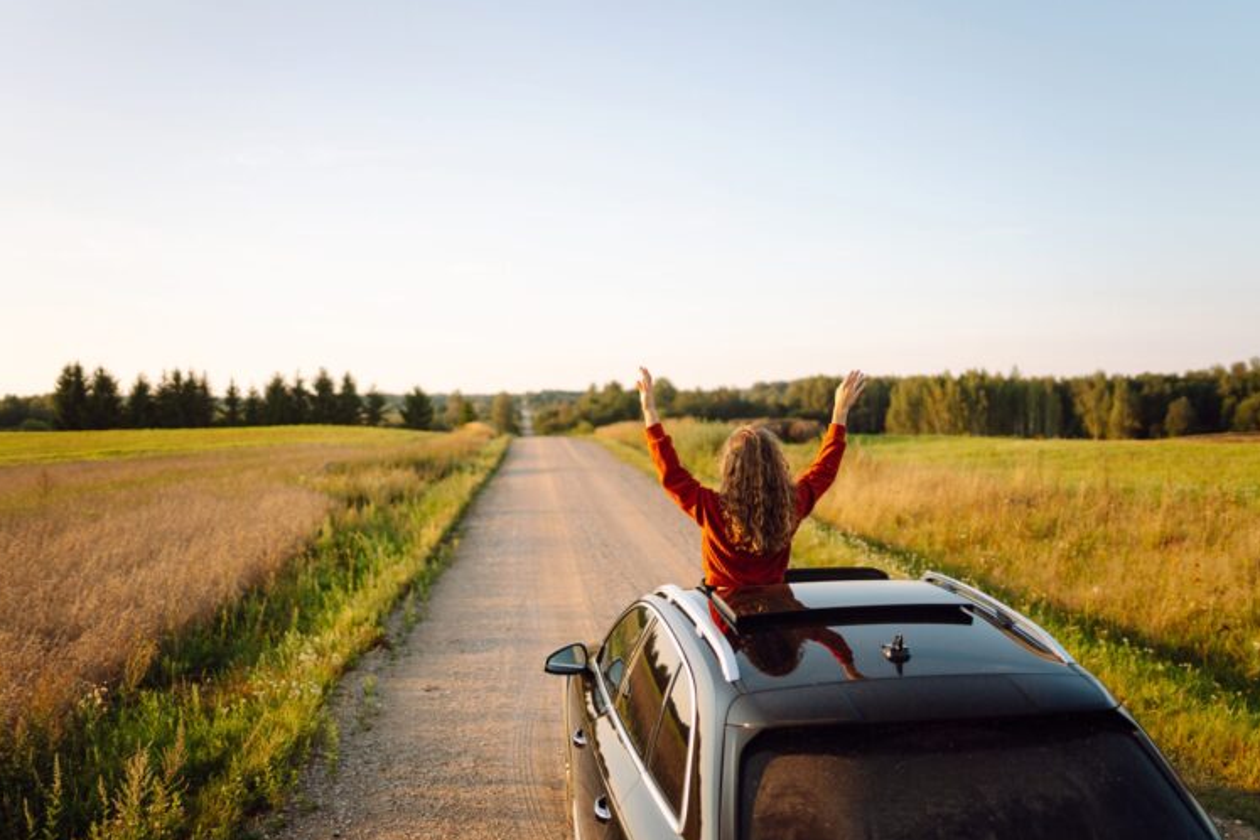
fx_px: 1260
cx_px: 621
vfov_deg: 36.9
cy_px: 423
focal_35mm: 36
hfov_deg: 53.1
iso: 200
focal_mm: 35
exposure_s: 1/5000
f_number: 1.4
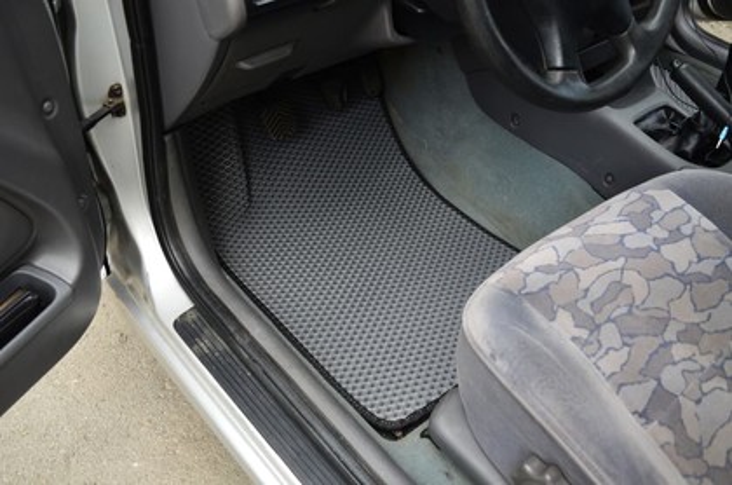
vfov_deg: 38.2
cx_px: 366
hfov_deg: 55.2
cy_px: 242
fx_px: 700
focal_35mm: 34
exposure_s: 1/100
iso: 400
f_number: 5
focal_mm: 23
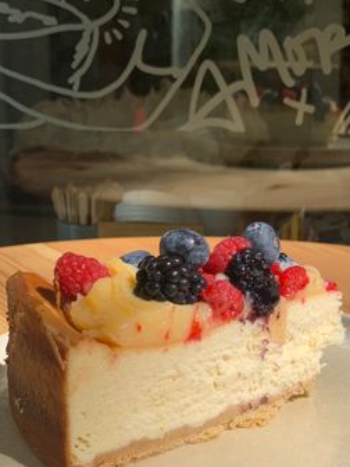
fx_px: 890
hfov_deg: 22.3
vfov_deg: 29.3
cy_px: 275
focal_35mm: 66
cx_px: 182
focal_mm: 6
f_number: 2.4
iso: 16
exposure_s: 1/1546
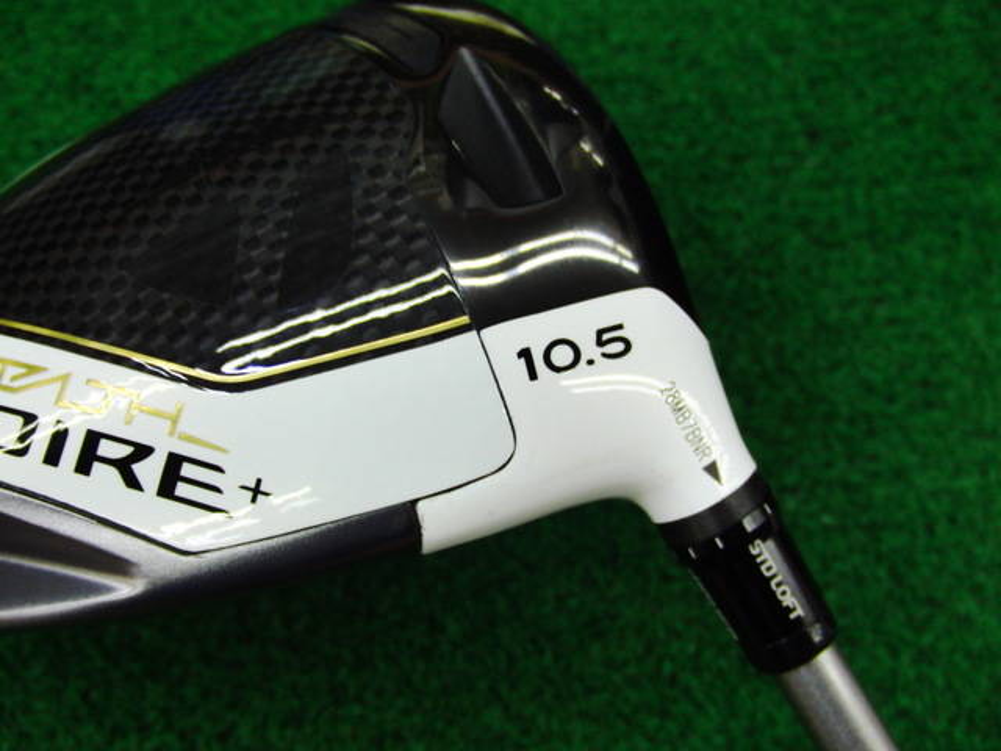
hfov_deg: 50.1
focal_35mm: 37
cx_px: 500
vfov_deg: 38.7
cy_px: 376
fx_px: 1070
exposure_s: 1/80
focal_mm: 6.42
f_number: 3.6
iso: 250
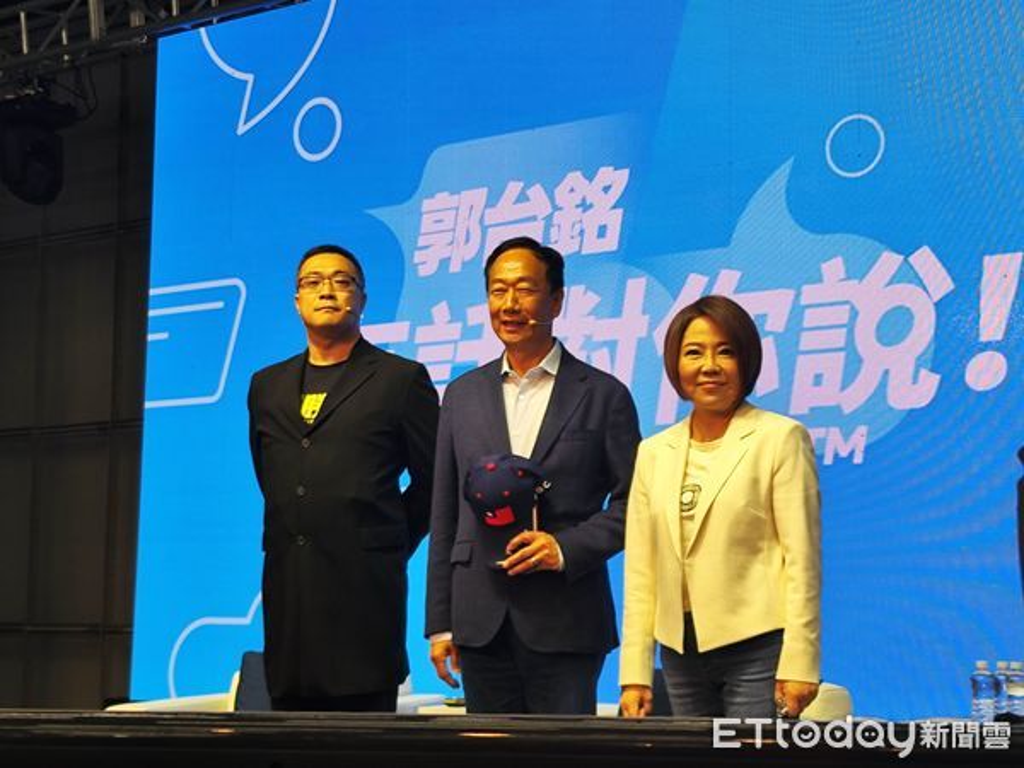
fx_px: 680
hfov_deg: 73.9
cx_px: 512
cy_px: 384
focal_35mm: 23
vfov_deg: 58.9
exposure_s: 1/120
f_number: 1.69
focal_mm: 7.01
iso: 144
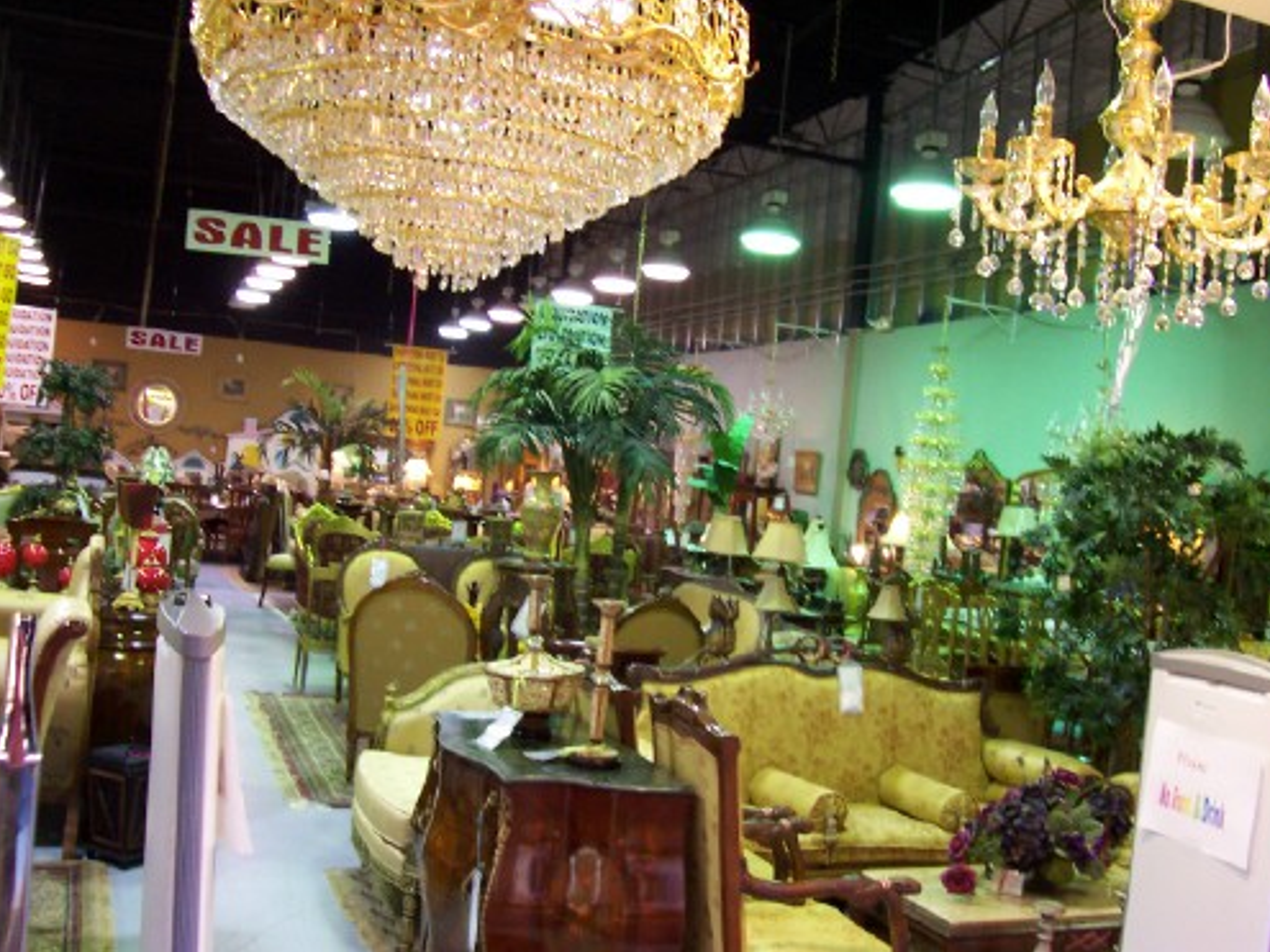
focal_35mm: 38
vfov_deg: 37.7
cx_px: 647
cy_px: 466
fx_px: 1394
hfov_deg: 49.0
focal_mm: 5.6
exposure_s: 1/15
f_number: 2.8
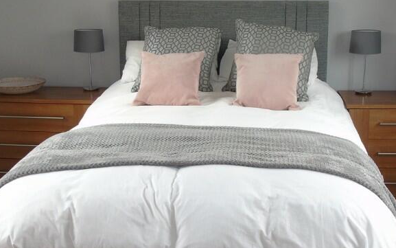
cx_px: 237
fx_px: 507
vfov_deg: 27.4
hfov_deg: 42.4
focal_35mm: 47
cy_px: 108
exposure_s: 1/30
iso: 80
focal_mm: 4.4
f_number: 3.4
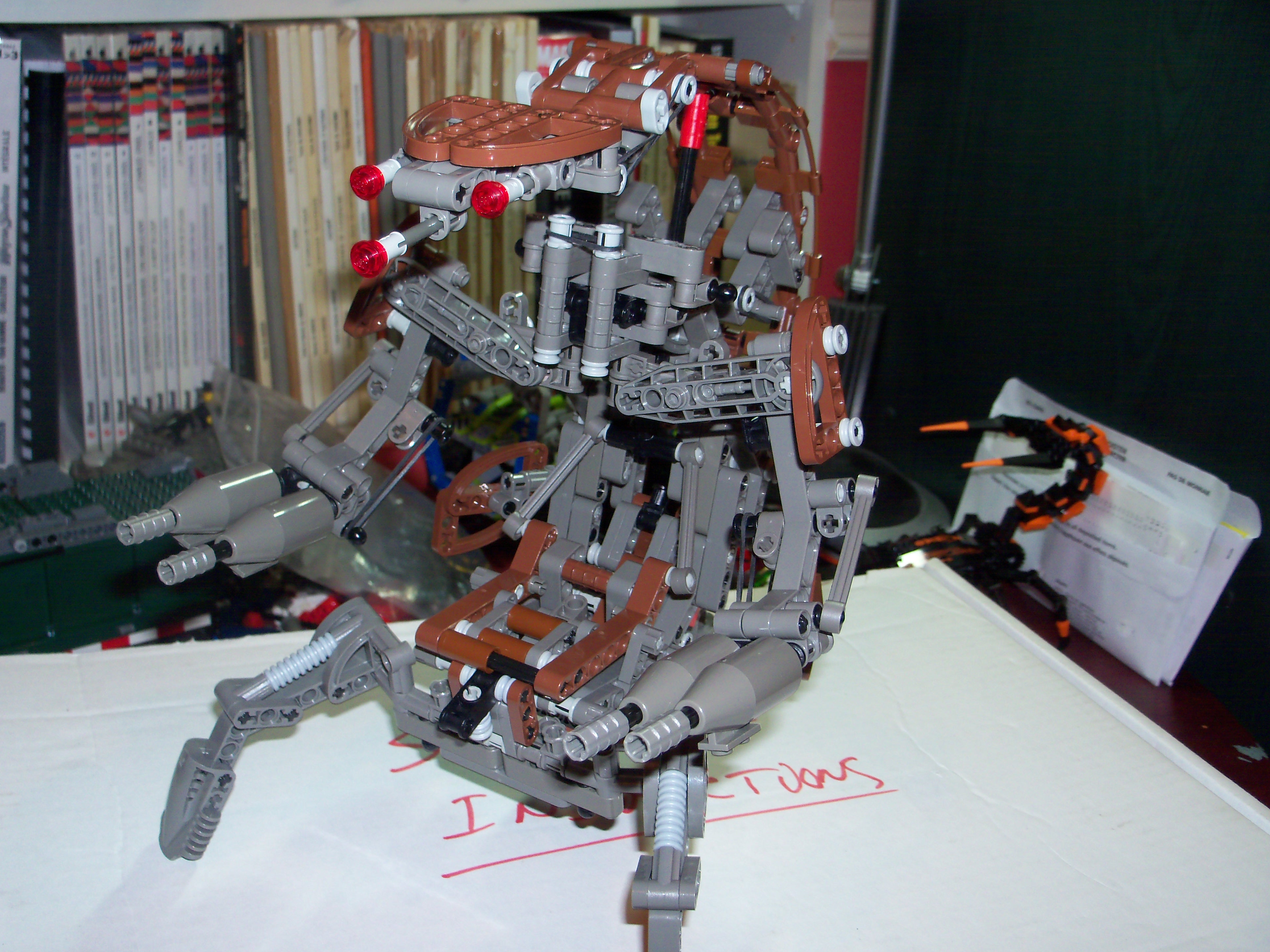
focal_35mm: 36
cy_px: 466
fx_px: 1321
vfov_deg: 39.7
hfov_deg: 51.4
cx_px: 639
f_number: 3
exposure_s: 1/30
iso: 100
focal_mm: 6.3
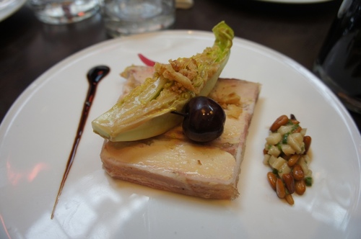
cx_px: 180
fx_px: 270
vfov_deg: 47.8
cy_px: 120
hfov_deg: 67.4
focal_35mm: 27
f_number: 4
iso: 200
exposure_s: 1/40
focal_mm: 18
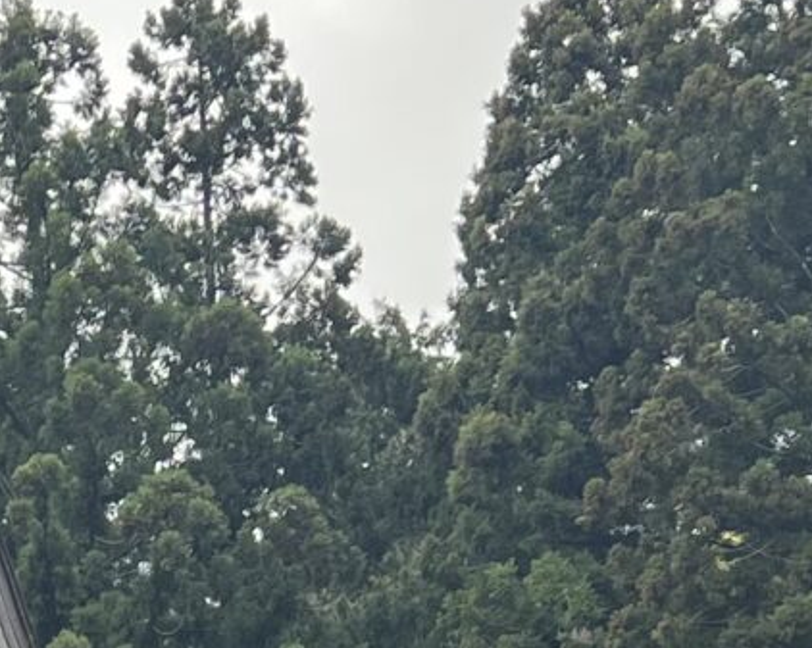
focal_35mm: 154
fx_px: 3698
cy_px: 1296
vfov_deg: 9.4
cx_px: -404
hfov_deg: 12.0
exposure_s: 1/611
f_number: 1.5
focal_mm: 5.7
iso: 50
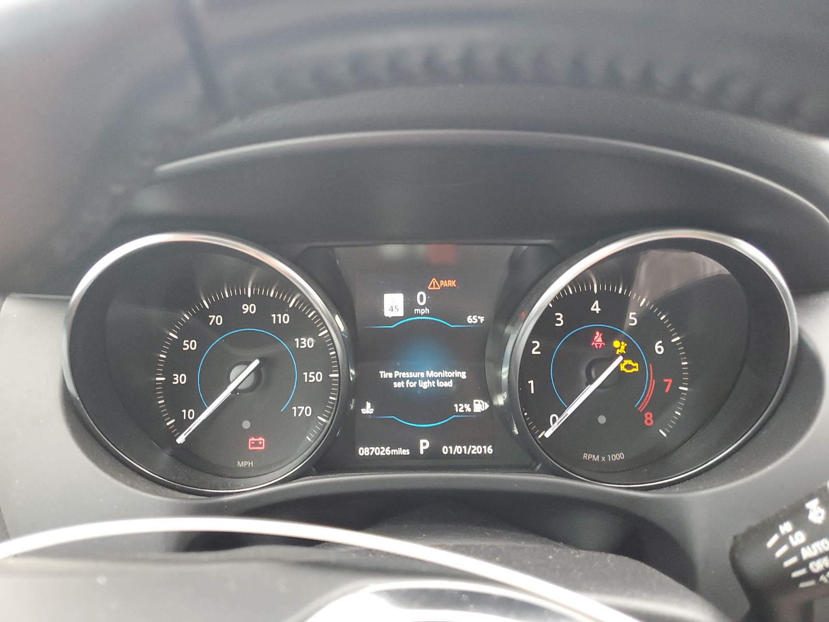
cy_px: 311
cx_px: 414
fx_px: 623
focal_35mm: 26
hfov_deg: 67.3
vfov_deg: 53.1
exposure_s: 1/60.2
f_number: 1.5
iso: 279
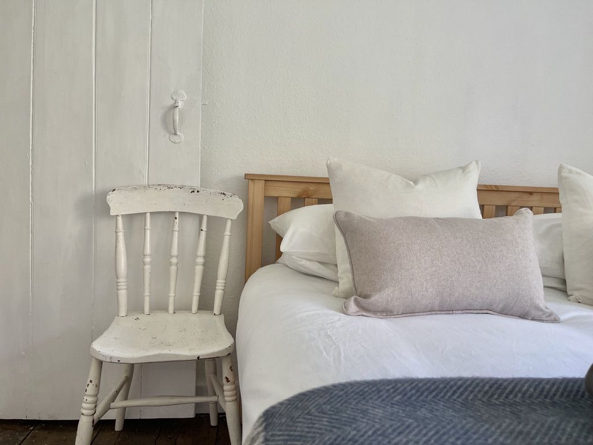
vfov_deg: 53.1
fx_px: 445
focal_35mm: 26
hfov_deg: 67.3
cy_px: 222
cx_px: 296
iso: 100
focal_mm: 5.1
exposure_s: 1/121
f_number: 1.6
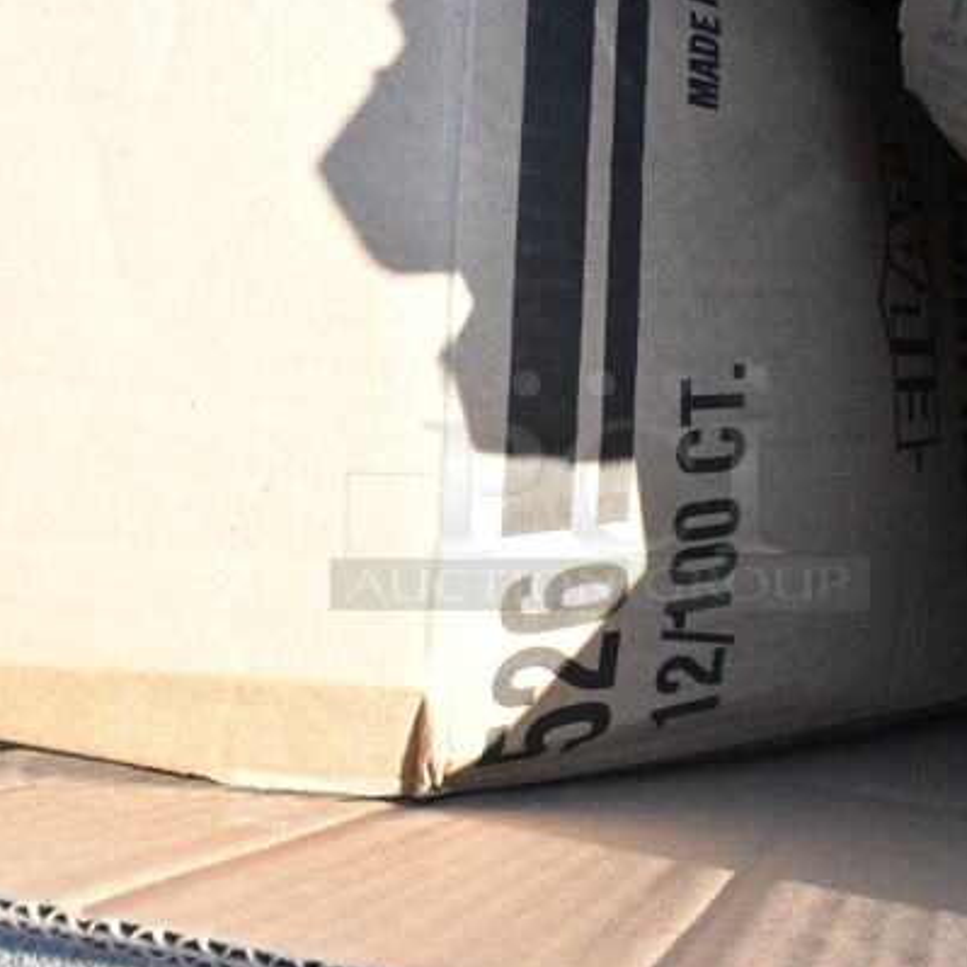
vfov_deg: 42.8
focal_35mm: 39
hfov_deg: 42.5
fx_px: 1233
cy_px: 482
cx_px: 601
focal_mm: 20
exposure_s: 1/1000
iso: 6400
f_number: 13
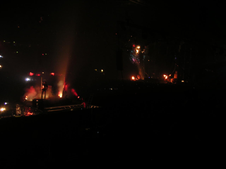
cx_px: 113
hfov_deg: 49.0
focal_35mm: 38
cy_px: 84
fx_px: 248
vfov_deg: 37.7
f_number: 2.8
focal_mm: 6
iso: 100
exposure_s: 1/3
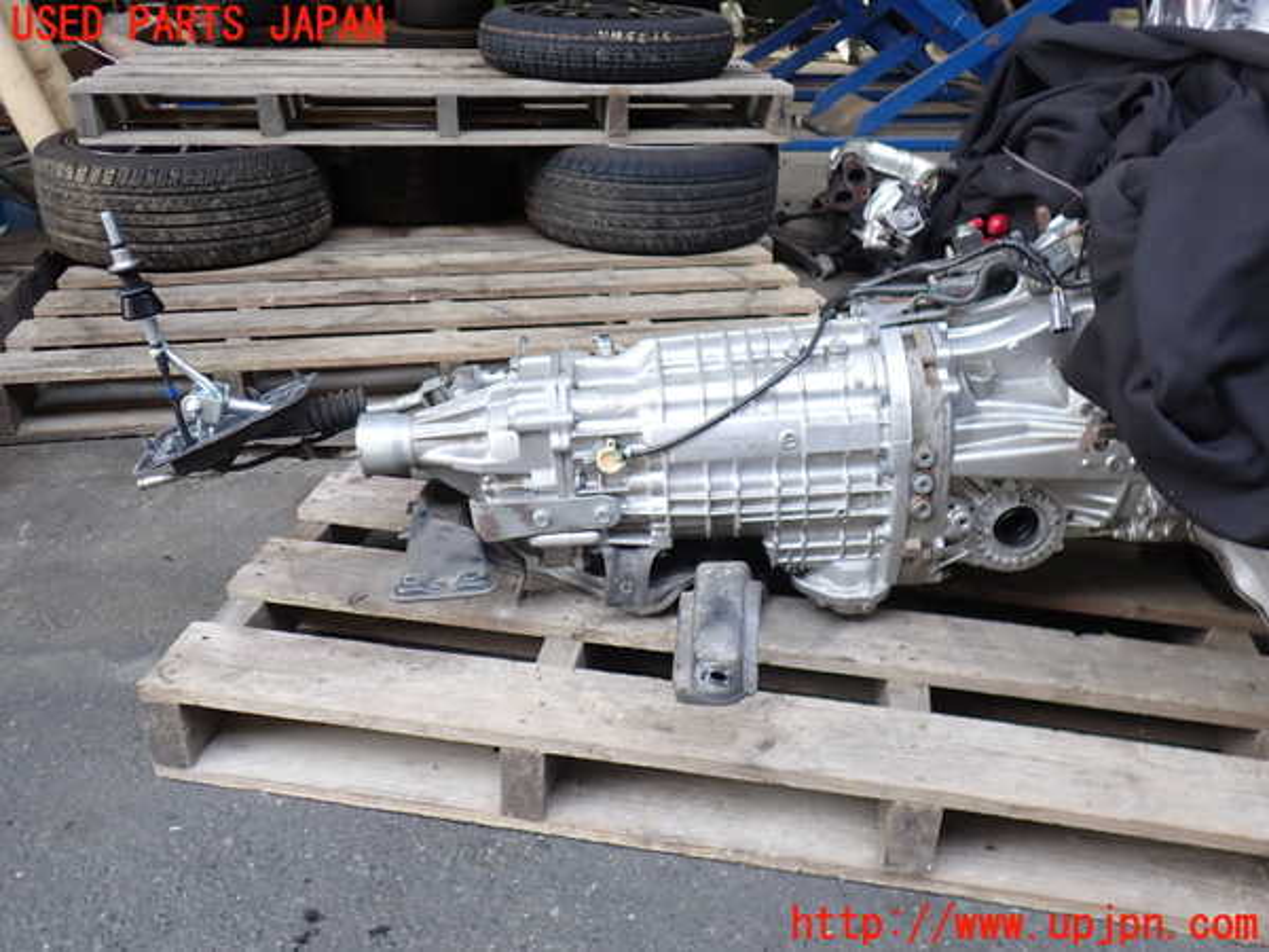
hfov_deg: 60.0
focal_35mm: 30
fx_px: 1100
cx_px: 634
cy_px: 476
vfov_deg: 46.8
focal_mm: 5.4
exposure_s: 1/125
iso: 125
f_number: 2.3
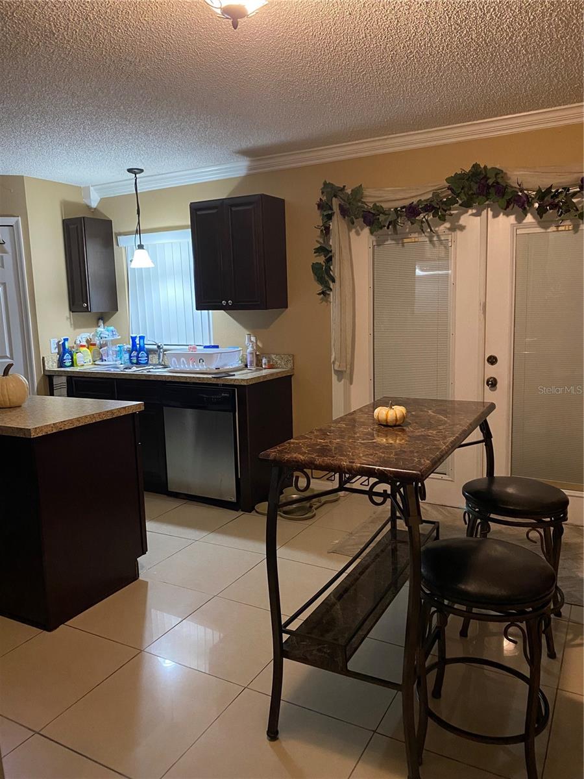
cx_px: 292
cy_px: 390
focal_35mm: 26
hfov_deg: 53.1
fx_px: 585
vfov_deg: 67.3
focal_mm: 4.25
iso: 640
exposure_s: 1/30
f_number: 1.8
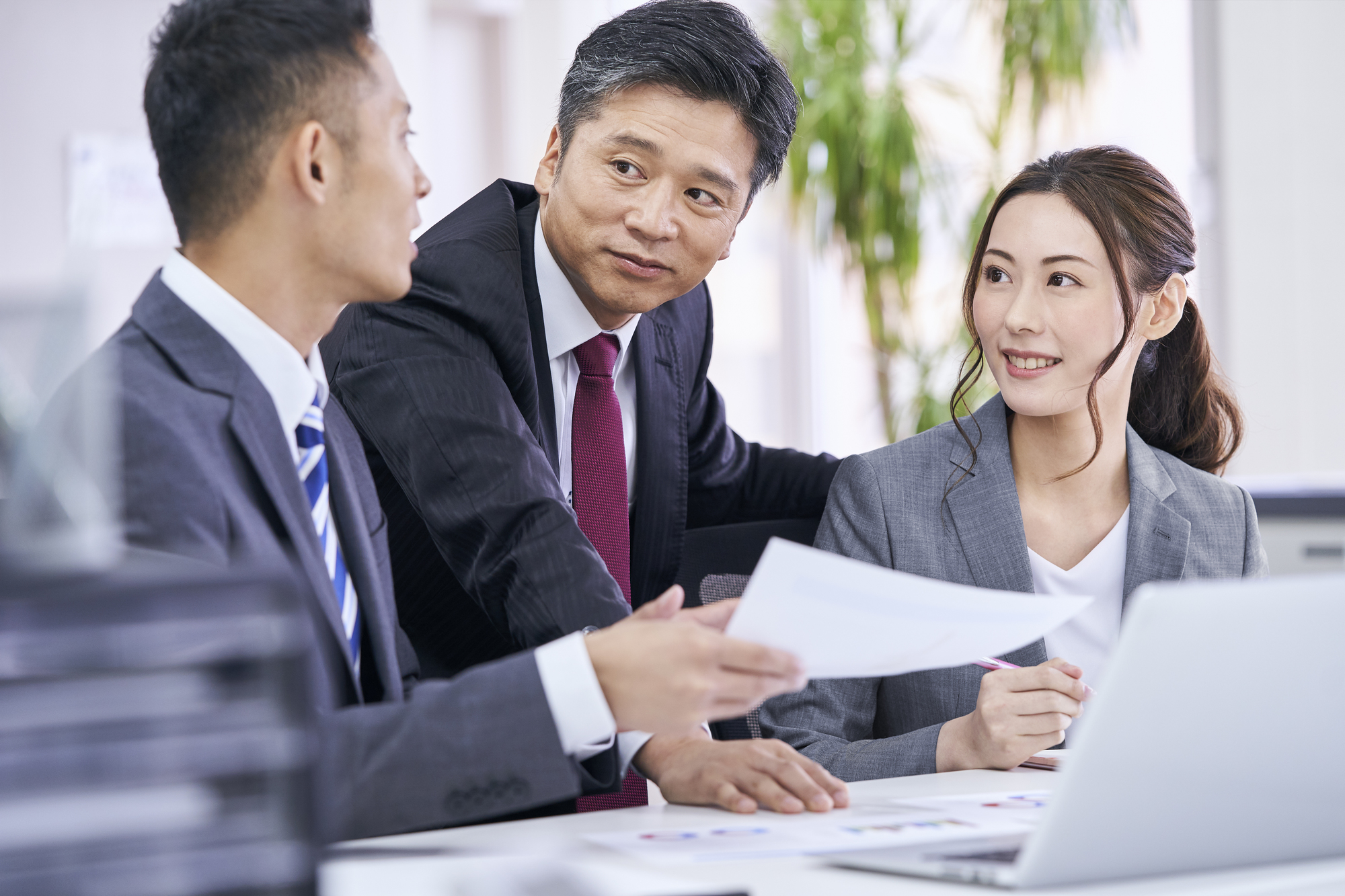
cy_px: 448
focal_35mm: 107
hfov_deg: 19.1
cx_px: 672
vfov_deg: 12.8
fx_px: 3997
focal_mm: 107
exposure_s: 1/125
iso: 320
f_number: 3.5
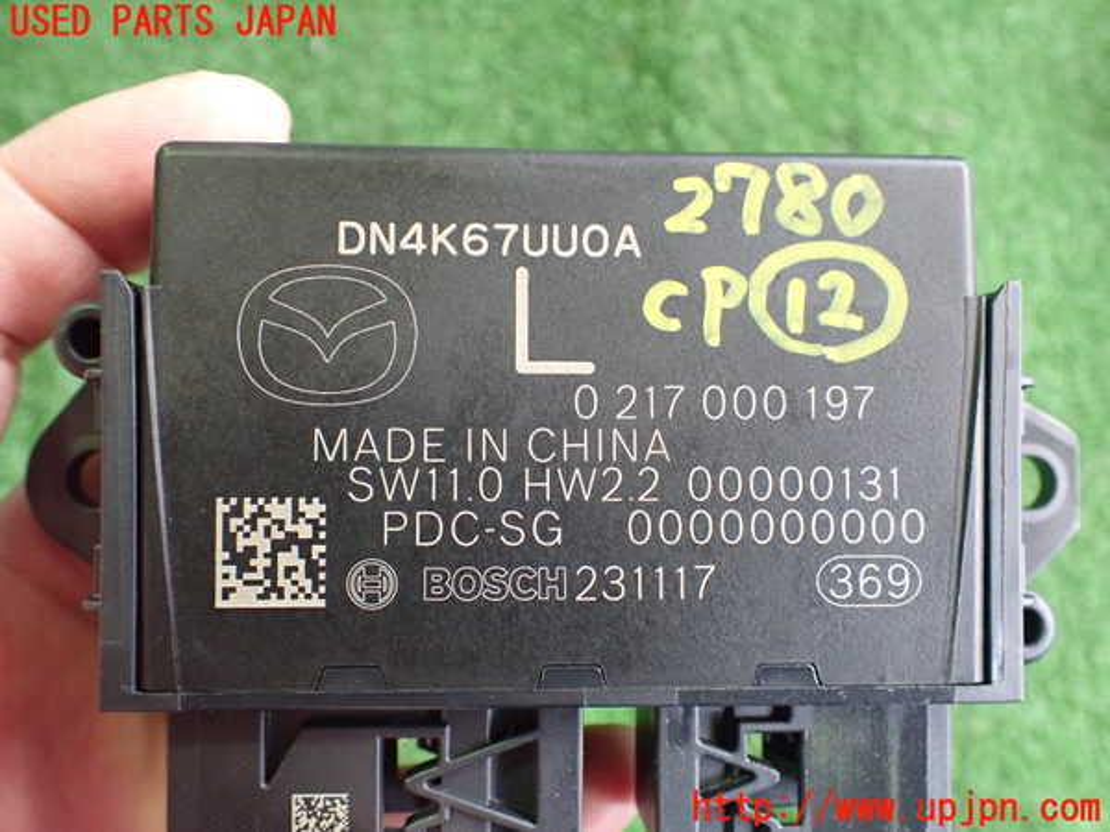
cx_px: 555
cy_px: 416
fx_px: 962
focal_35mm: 30
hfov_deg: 60.0
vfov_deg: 46.8
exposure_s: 1/60
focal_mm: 5.4
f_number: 2.3
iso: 800
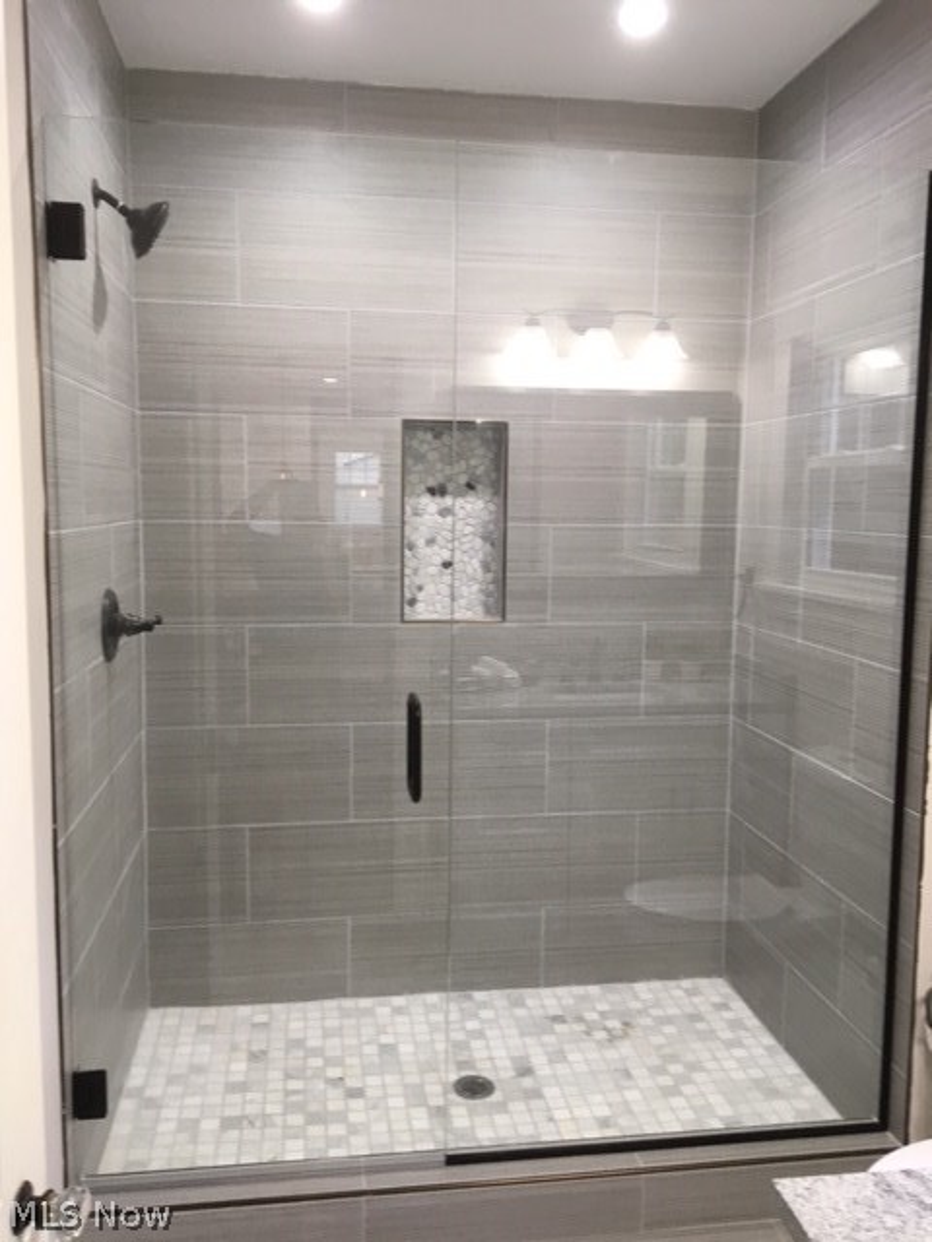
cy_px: 621
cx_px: 466
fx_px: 1041
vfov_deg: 61.7
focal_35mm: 29
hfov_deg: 48.2
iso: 64
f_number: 2.2
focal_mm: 4.15
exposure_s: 1/30
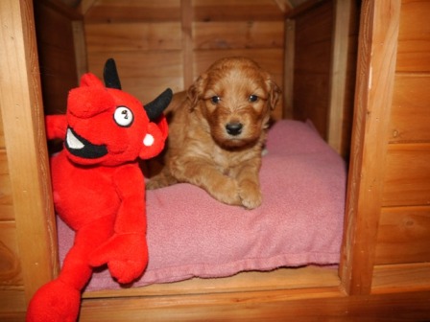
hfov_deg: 63.4
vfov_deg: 49.7
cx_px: 215
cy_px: 161
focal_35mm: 28
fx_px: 348
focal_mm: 14
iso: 640
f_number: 3.5
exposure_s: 1/30
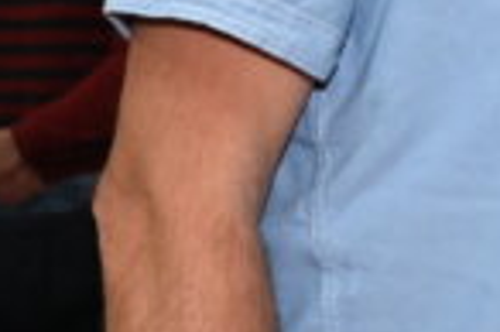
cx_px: 586
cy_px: 145
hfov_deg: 8.3
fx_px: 3413
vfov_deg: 5.6
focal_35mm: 246
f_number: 4.8
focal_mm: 35
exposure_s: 1/60
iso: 1250
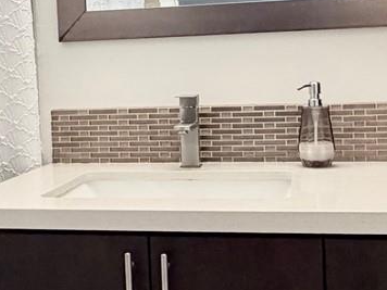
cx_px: 153
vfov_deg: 23.2
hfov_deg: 30.6
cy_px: 98
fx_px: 704
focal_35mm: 63
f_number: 2.2
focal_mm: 2.22
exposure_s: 1/60
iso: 320
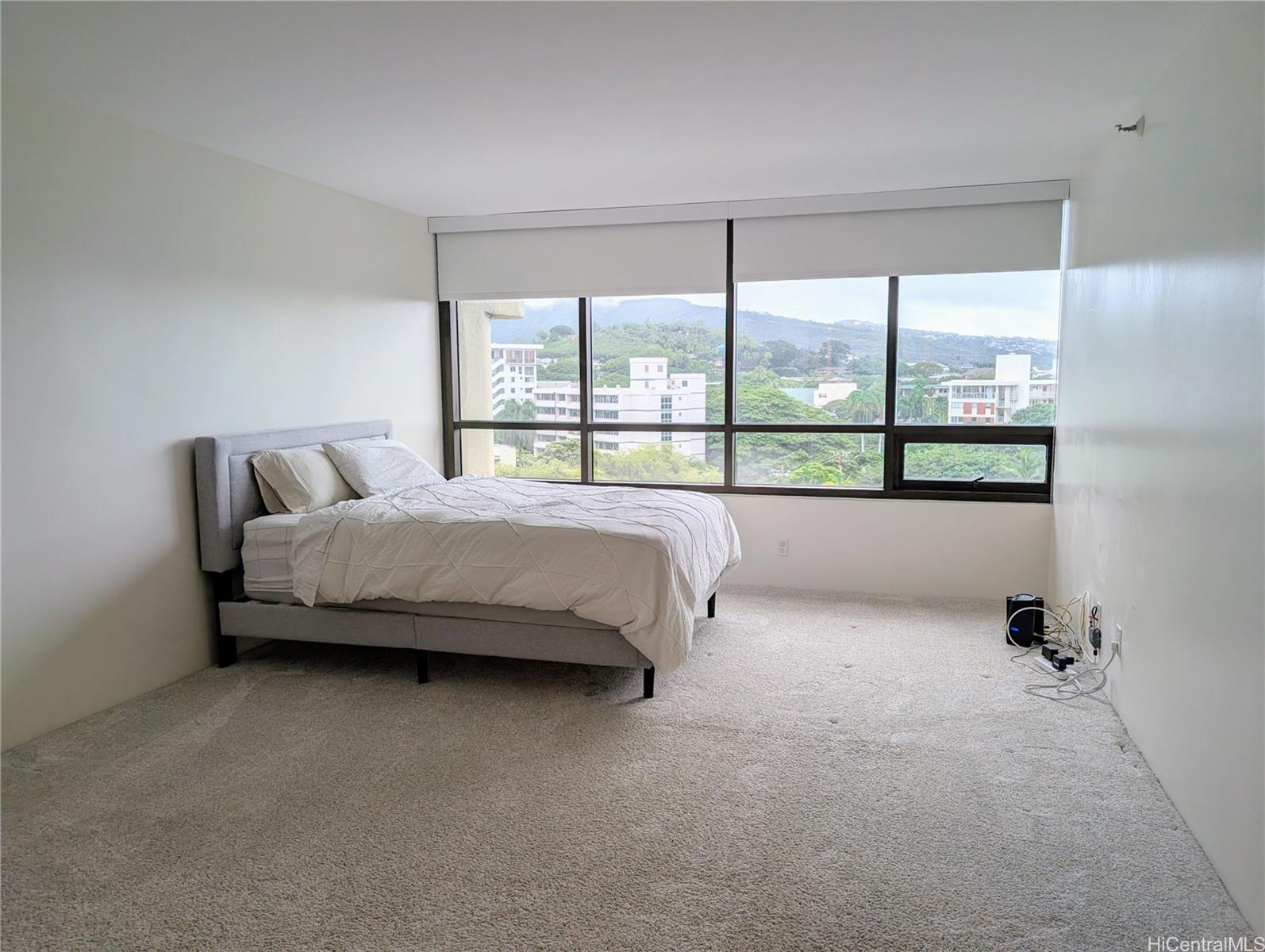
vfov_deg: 56.9
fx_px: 878
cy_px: 476
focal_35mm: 24
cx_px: 632
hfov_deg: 71.5
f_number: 1.68
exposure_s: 1/120
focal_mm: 6.9
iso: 34
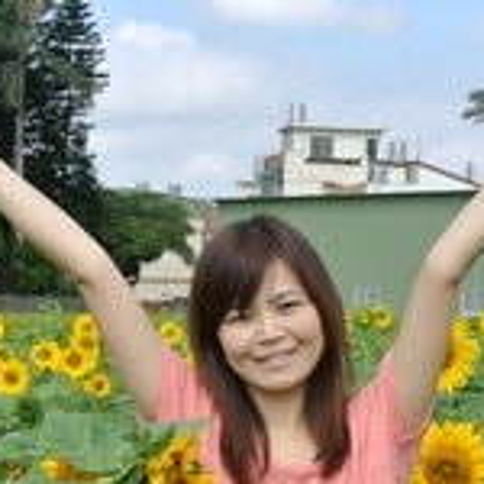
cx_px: 271
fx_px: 1661
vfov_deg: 16.4
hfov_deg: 16.6
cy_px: 411
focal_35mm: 105
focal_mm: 14
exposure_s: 1/400
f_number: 5
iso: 100
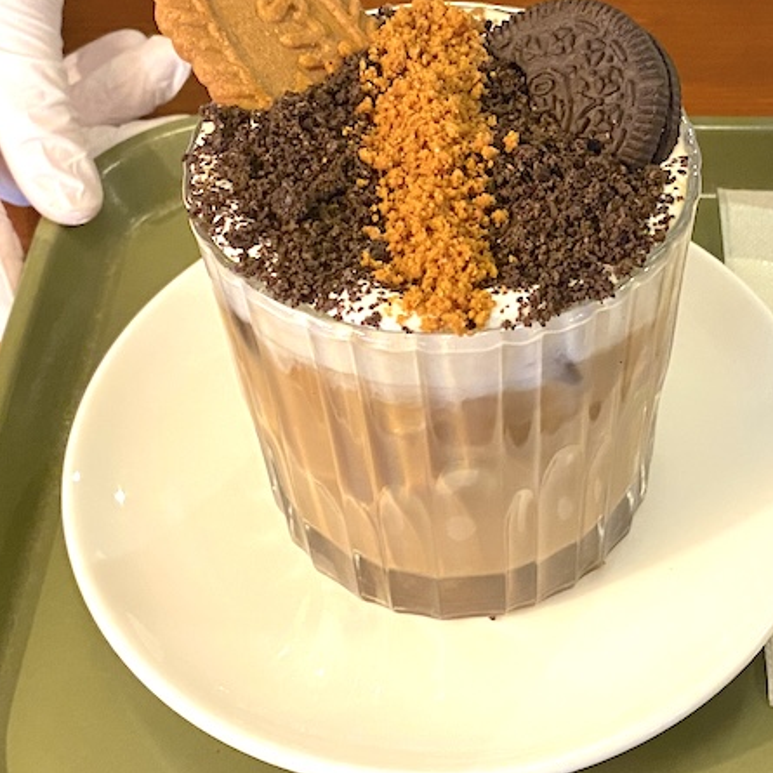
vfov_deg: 27.7
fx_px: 1566
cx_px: 598
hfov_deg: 27.3
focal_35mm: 62
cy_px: 349
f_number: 1.8
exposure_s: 1/50
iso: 400
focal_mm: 4.25
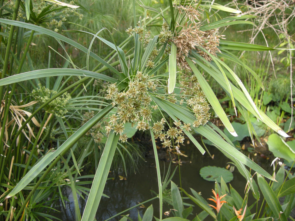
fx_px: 298
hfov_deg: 52.6
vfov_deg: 40.7
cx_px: 148
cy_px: 110
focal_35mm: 35
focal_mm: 7.5
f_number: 3.4
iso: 64
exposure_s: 1/62
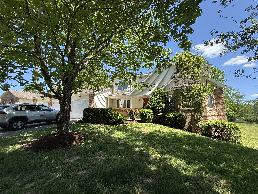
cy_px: 97
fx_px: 104
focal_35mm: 14
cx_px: 129
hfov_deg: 102.1
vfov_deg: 85.7
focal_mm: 2.22
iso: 64
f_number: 2.2
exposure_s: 1/809
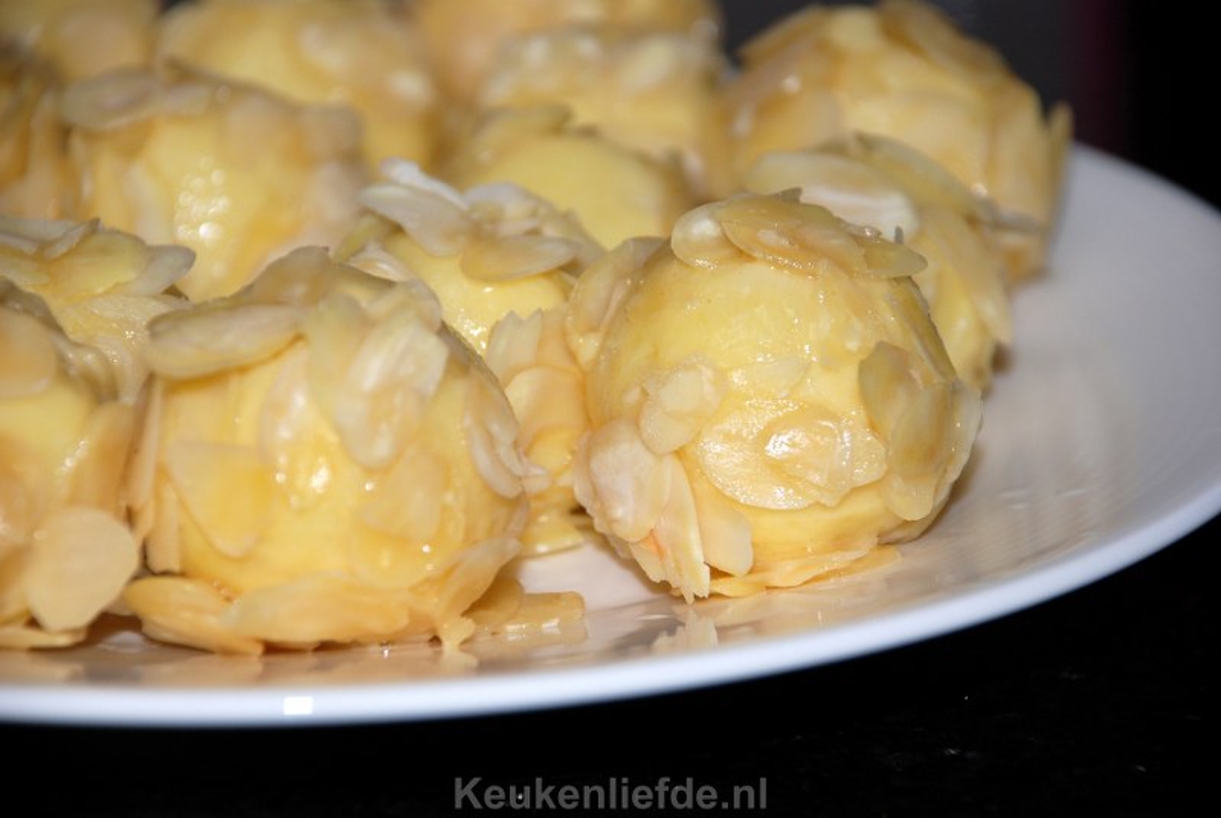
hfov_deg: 10.1
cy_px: 409
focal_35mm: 202
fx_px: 6878
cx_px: 610
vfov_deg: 6.8
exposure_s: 1/60
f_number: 5.6
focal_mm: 135
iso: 200
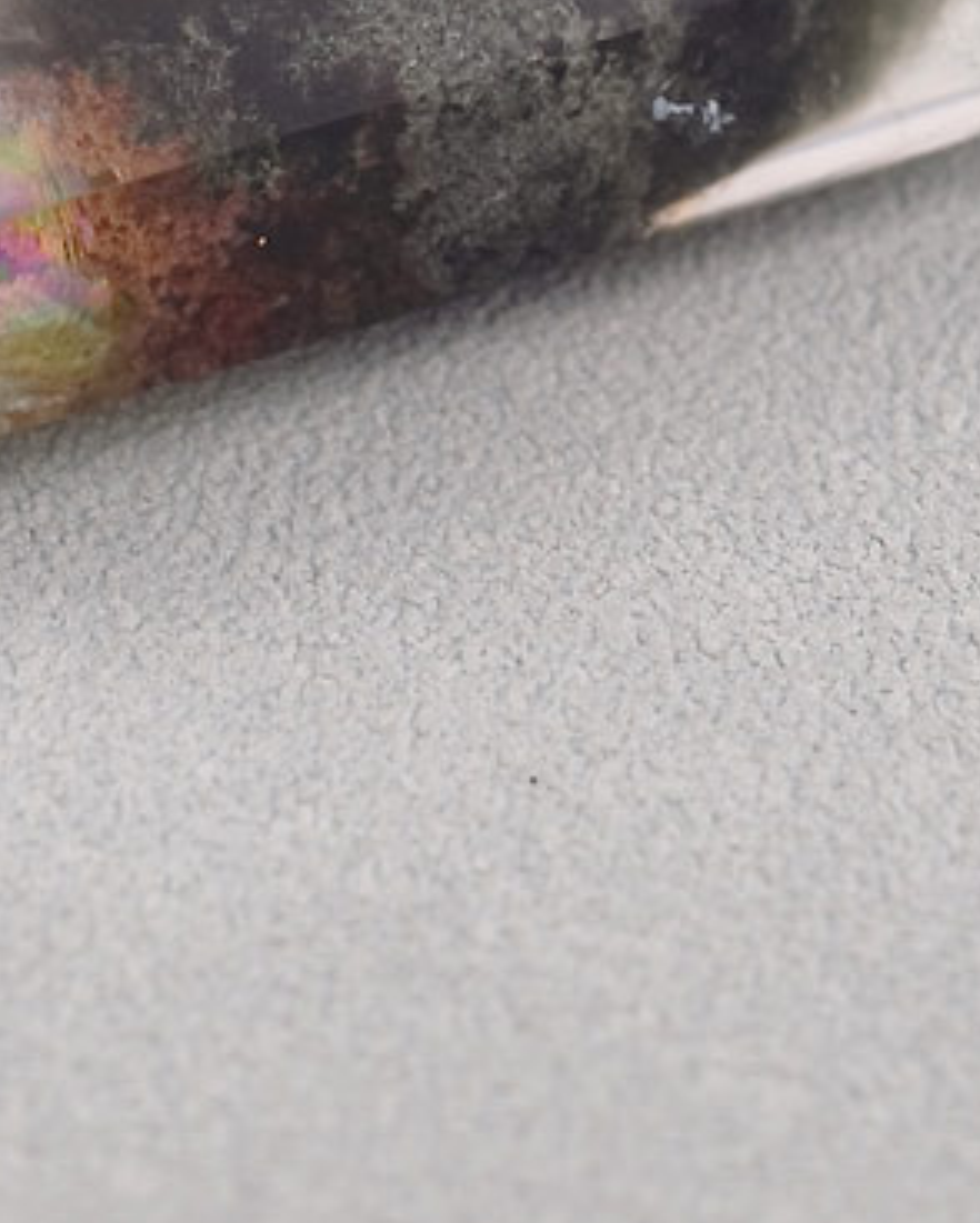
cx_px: 340
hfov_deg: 5.9
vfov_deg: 7.3
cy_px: -625
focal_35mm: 261
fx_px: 9455
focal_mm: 22.48
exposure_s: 1/160
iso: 125
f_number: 2.67
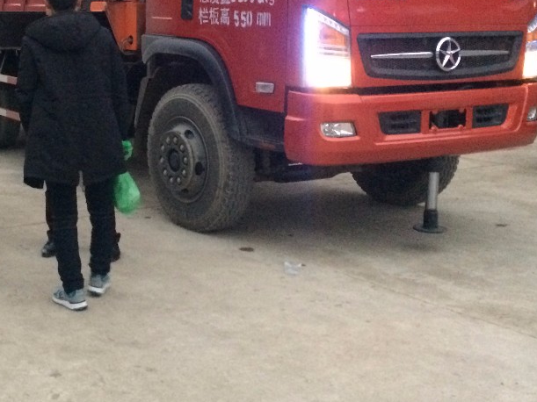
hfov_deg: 32.7
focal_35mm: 57
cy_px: 118
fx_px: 884
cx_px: 98
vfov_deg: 25.4
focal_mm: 4.15
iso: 500
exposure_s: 1/17
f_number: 2.2
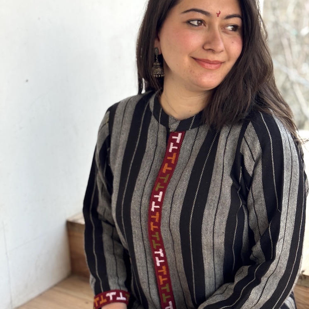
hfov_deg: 30.0
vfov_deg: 29.9
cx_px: 155
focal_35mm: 57
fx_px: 576
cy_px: 200
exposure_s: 1/121
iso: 64
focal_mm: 6.76
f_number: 1.78
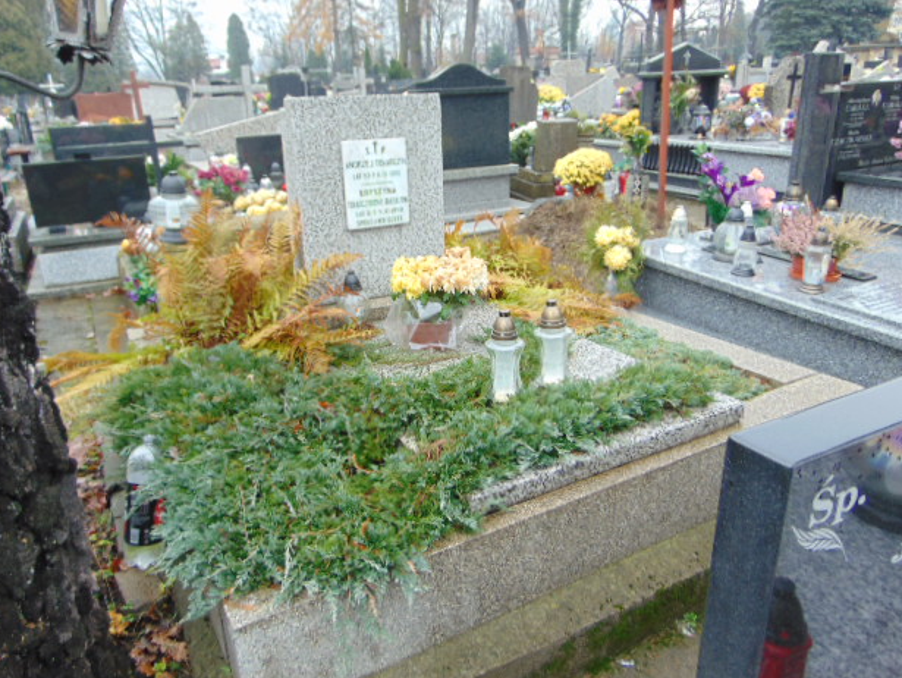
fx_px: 678
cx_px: 436
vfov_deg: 53.1
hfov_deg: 67.3
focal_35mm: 26
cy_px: 340
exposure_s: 1/80
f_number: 3
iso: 80
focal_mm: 4.5
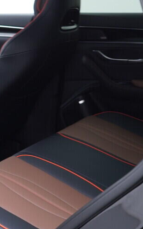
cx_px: -52
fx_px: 474
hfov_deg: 16.1
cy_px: 105
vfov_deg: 27.1
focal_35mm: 76
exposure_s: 1/40
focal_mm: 24
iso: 200
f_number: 2.8
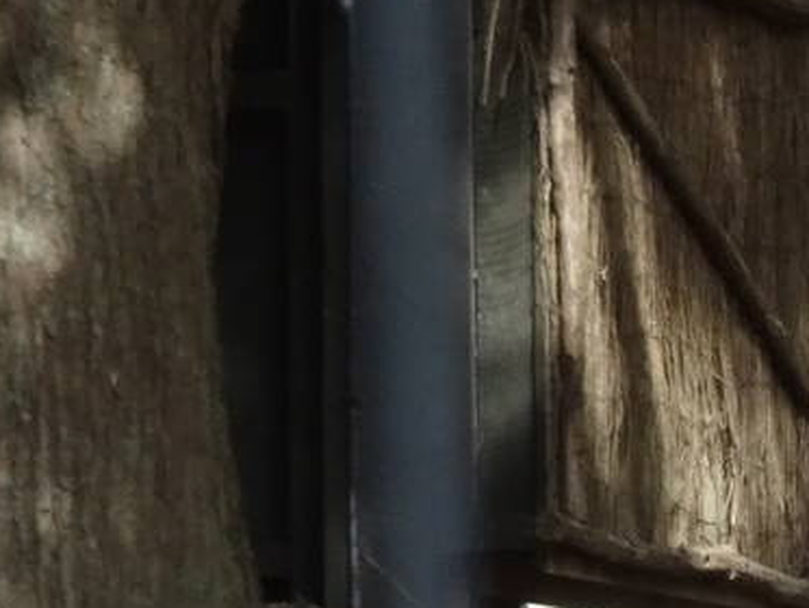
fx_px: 25459
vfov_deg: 1.4
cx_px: 1646
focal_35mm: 1089
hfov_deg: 1.8
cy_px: 843
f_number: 6.3
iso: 200
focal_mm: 43.45
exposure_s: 1/400
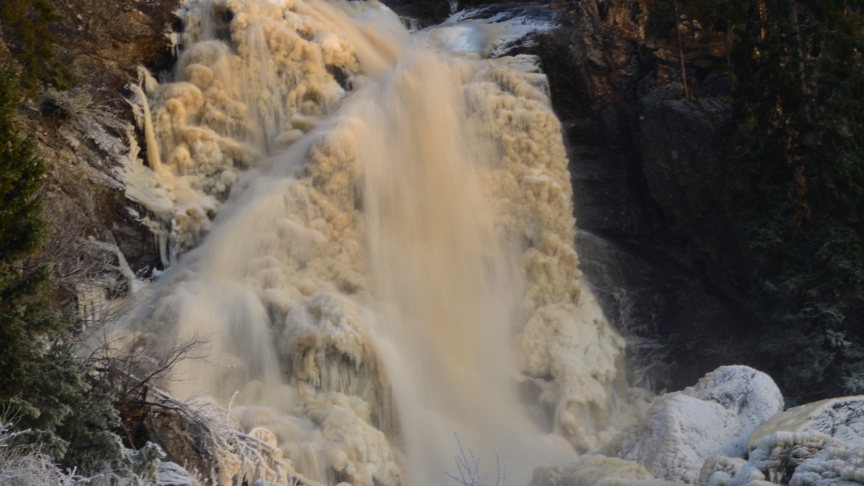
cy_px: 256
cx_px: 430
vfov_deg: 9.9
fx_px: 2818
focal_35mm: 123
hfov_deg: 17.4
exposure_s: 1/6
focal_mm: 78
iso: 100
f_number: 22
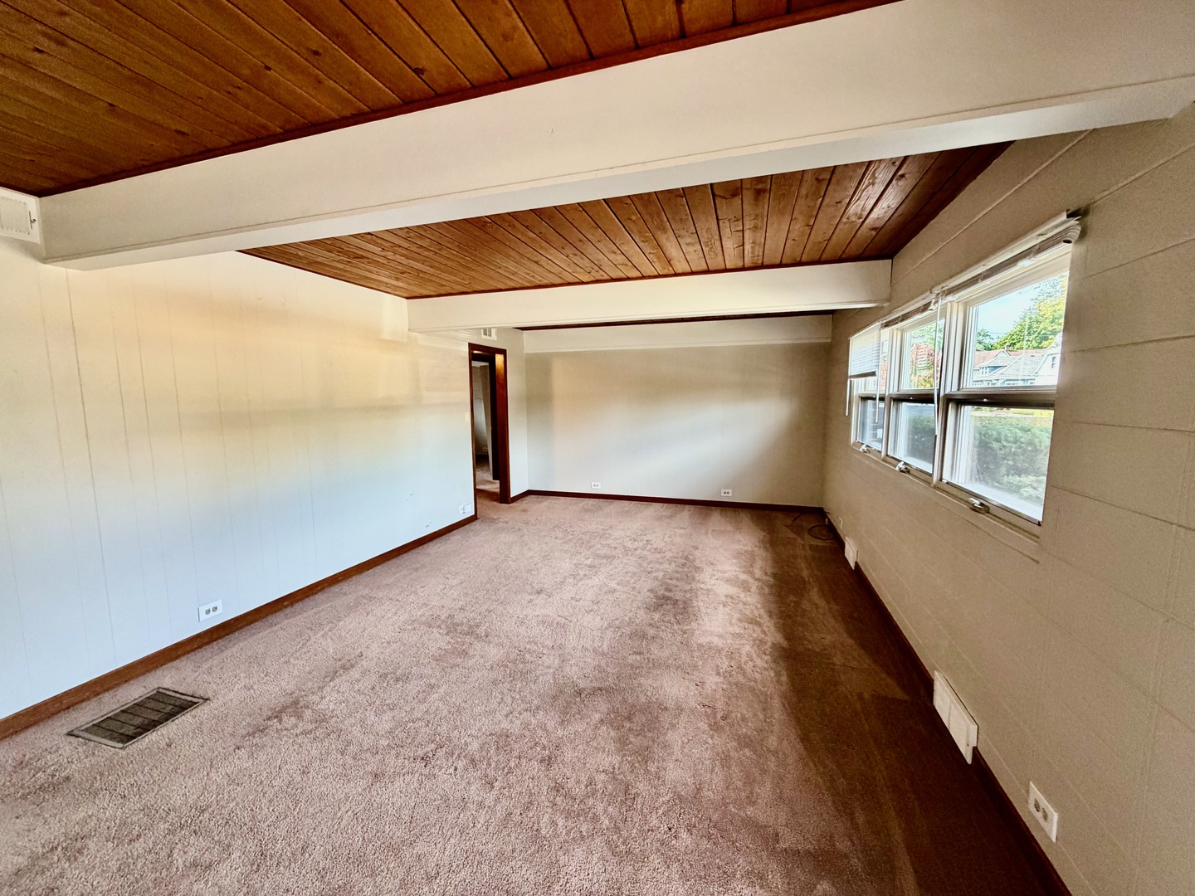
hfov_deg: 102.1
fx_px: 483
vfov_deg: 85.7
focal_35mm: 14
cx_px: 598
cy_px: 448
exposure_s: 1/121
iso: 320
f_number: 2.2
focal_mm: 2.22
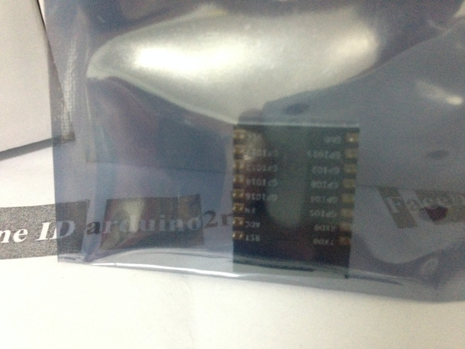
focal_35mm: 33
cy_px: 174
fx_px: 443
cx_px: 232
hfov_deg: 55.4
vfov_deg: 42.9
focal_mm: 4.12
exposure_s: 1/17
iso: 800
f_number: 2.4
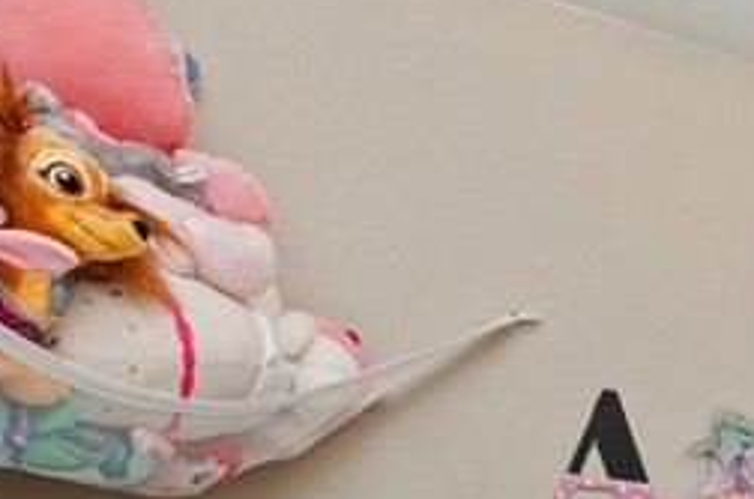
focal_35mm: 57
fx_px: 1192
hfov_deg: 27.8
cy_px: 760
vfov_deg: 20.2
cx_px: 1032
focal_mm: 14
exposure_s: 1/40
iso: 500
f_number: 10
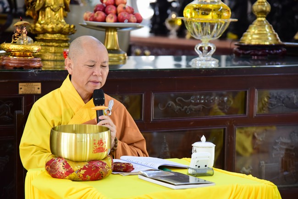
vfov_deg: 11.4
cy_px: 100
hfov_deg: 17.1
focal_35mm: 120
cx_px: 149
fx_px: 994
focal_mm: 120
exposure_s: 1/50
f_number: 5
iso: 2000
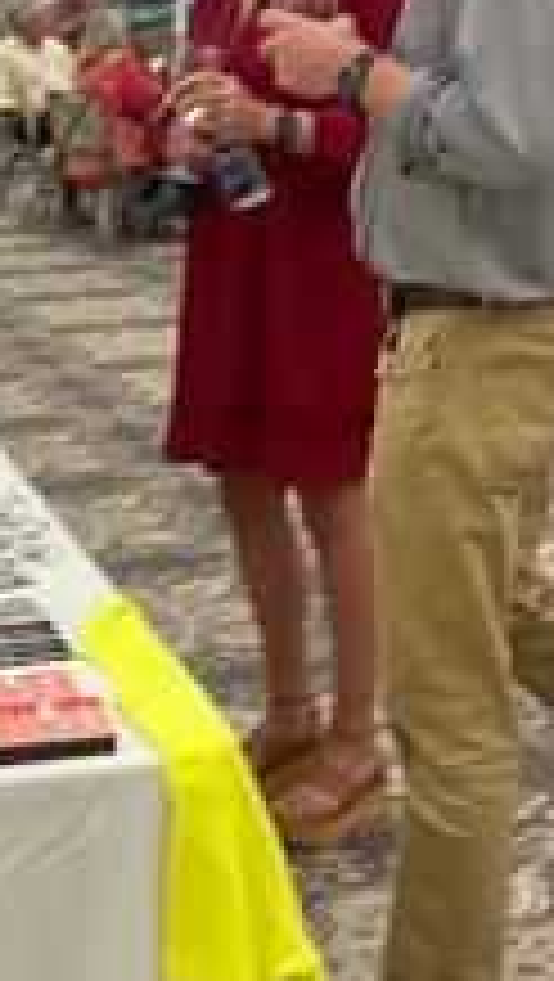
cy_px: 477
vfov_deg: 25.6
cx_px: 50
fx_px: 2163
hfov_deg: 14.4
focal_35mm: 83
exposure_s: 1/60
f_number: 1.6
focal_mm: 5.1
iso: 200
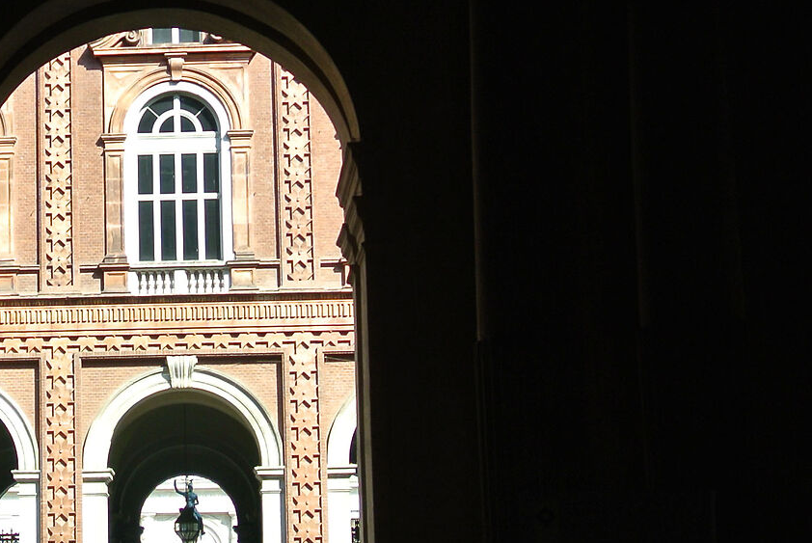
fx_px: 1738
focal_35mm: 77
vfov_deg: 17.7
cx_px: 64
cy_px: 388
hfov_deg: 25.4
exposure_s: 1/320
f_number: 4
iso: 100
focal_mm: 10
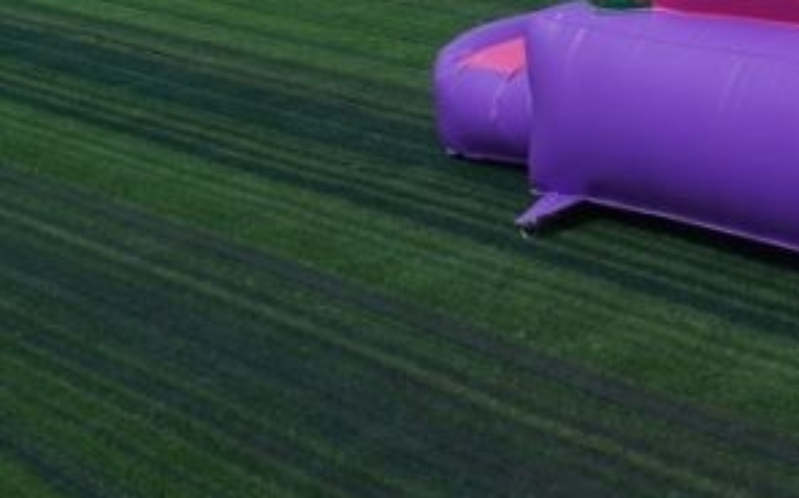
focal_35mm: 85
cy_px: -332
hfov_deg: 21.7
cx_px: 1078
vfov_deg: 14.0
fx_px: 1850
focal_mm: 16
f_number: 8
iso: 100
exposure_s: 1/400
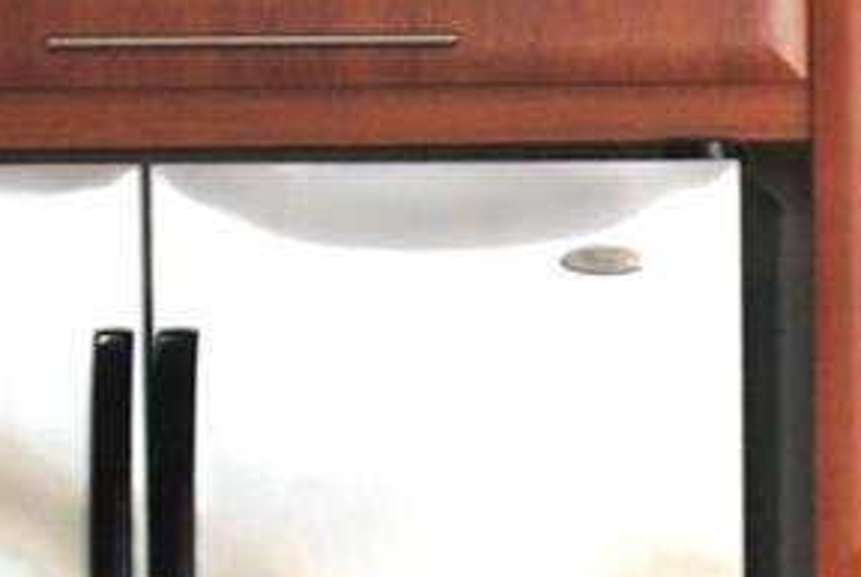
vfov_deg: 6.8
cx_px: 906
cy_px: 972
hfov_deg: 10.2
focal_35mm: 200
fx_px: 4791
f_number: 3.2
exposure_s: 1/40
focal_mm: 24
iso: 200
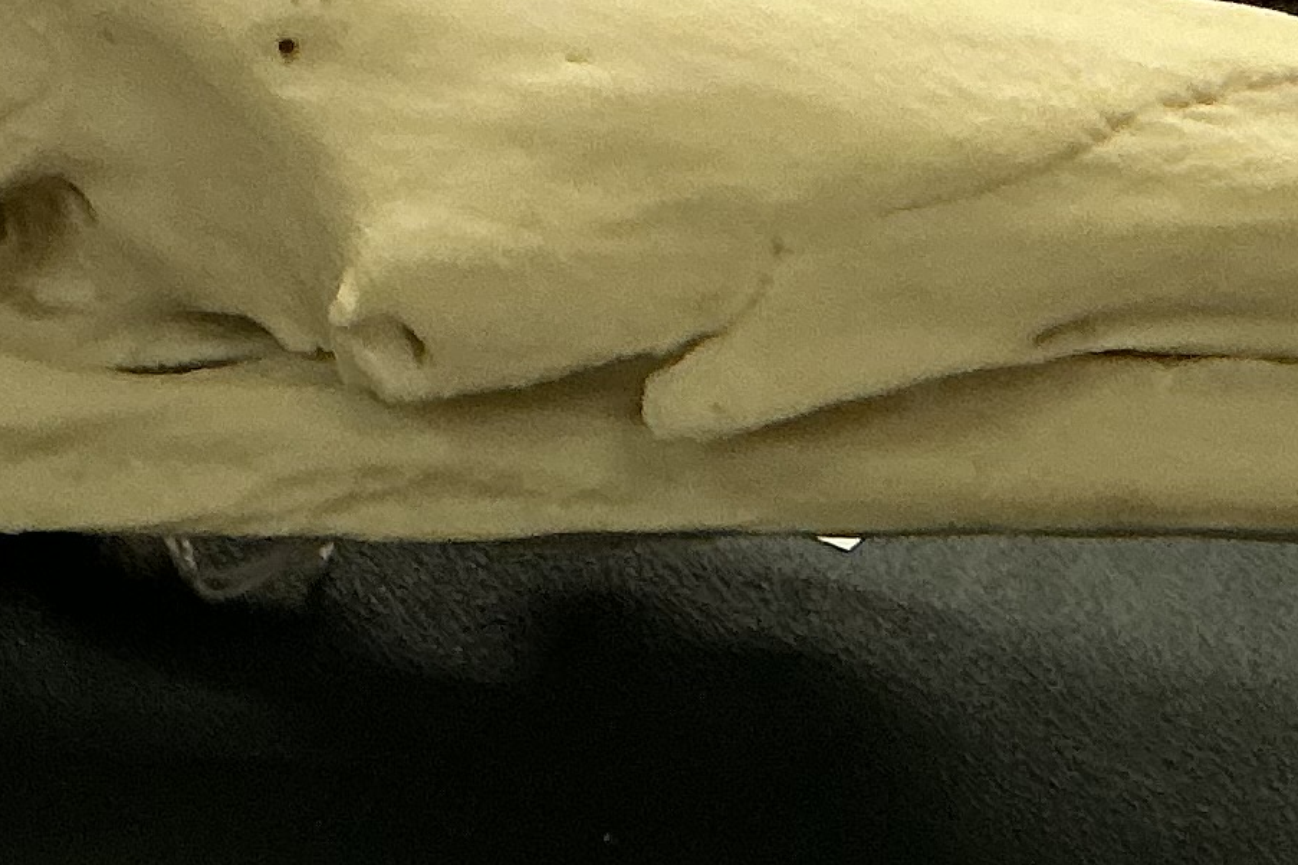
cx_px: 612
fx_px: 4687
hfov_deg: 15.8
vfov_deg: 10.4
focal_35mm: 130
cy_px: 924
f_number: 1.8
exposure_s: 1/60
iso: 125
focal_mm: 3
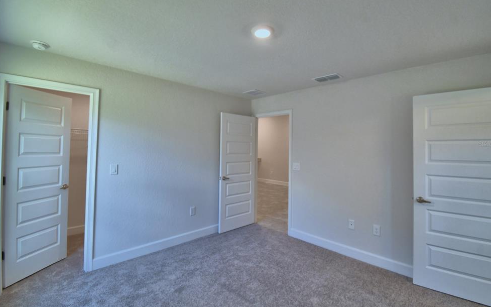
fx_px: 214
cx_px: 250
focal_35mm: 16
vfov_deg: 71.2
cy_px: 144
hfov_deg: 97.8
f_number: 4.5
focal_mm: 10
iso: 400
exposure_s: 1/60
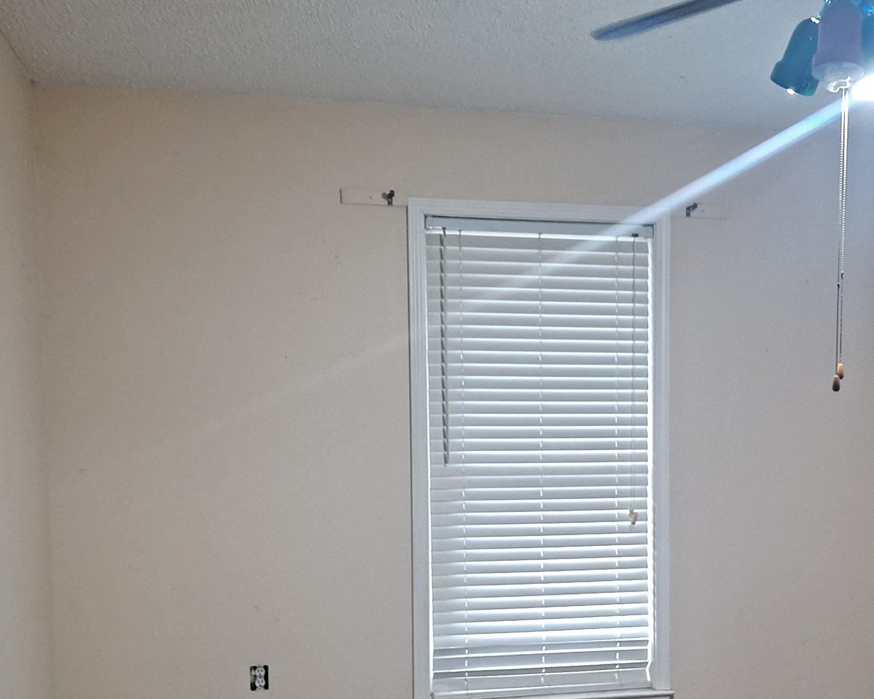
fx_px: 1190
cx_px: 567
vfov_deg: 32.2
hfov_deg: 39.9
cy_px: 512
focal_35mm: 46
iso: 250
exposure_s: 1/30
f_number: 2
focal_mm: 4.6
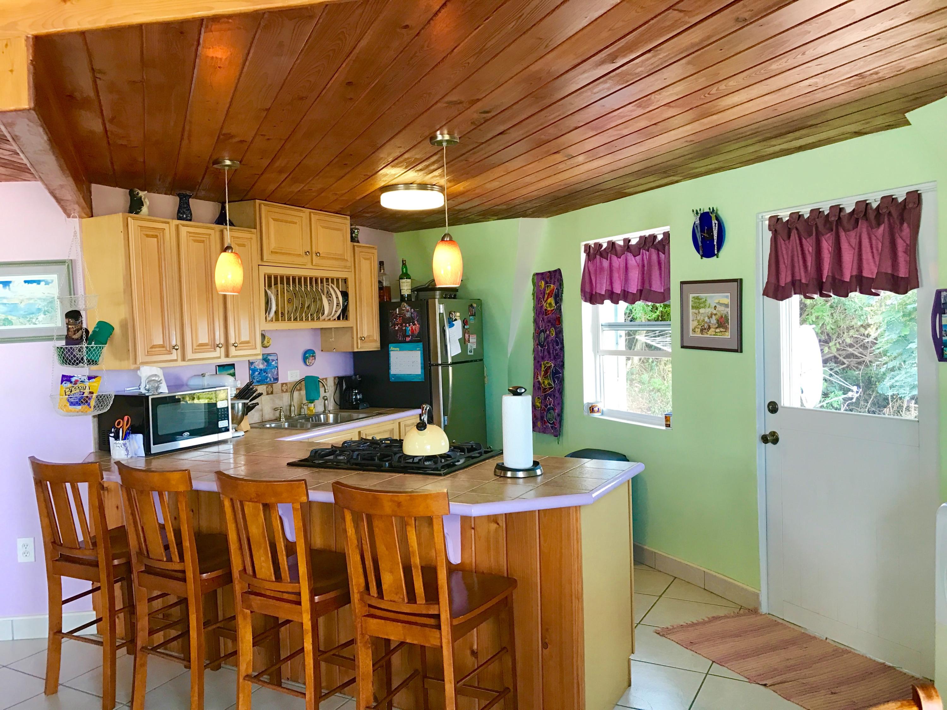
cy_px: 355
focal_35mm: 28
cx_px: 474
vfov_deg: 49.7
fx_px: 766
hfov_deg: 63.4
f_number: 1.8
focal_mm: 3.99
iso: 40
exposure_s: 1/24
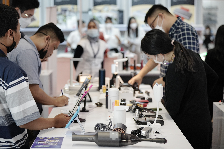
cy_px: 74
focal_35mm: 70
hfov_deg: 28.8
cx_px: 112
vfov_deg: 19.5
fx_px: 436
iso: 1600
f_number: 2.8
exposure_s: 1/160
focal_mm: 70
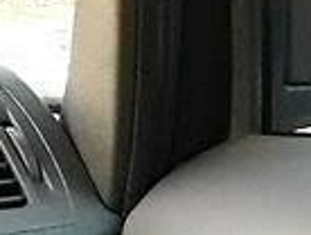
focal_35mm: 156
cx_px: 279
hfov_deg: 12.5
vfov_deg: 8.9
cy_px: 506
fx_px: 1404
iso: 500
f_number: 1.9
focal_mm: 3.6
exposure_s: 1/20
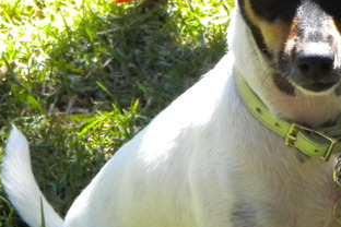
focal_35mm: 224
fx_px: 2122
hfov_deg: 9.2
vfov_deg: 6.1
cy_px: 51
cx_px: 297
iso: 400
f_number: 5.9
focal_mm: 18.9
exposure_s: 1/304
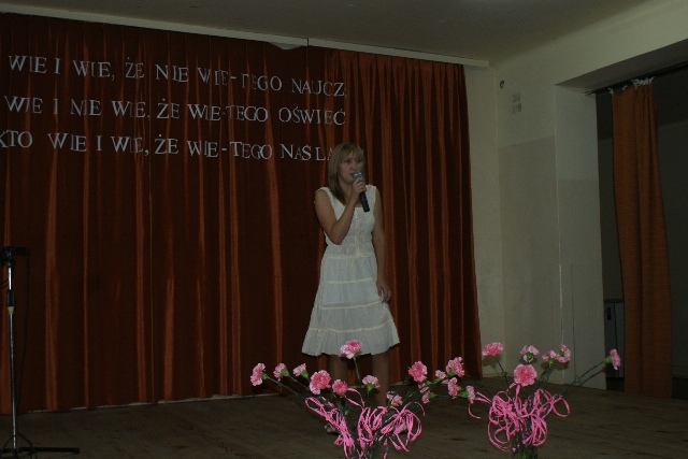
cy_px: 230
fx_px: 803
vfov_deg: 31.9
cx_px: 344
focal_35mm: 42
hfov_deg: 46.4
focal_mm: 28
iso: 400
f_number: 5
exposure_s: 1/60
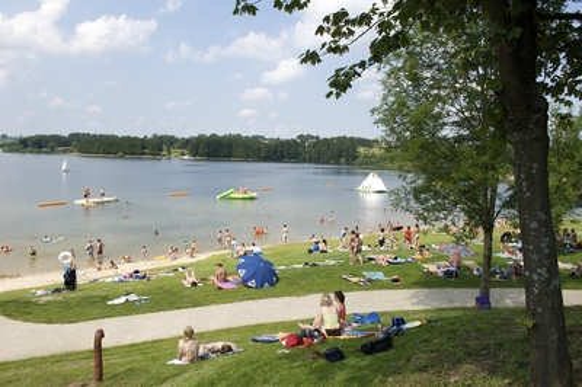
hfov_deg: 70.5
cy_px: 194
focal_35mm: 26
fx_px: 412
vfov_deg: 50.3
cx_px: 291
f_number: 7.1
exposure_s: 1/750
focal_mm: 17
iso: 400
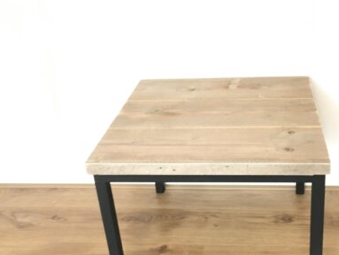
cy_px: 137
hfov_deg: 40.8
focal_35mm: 46
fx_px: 451
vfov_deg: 31.5
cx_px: 222
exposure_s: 1/20
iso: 200
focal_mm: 4.15
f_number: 2.2
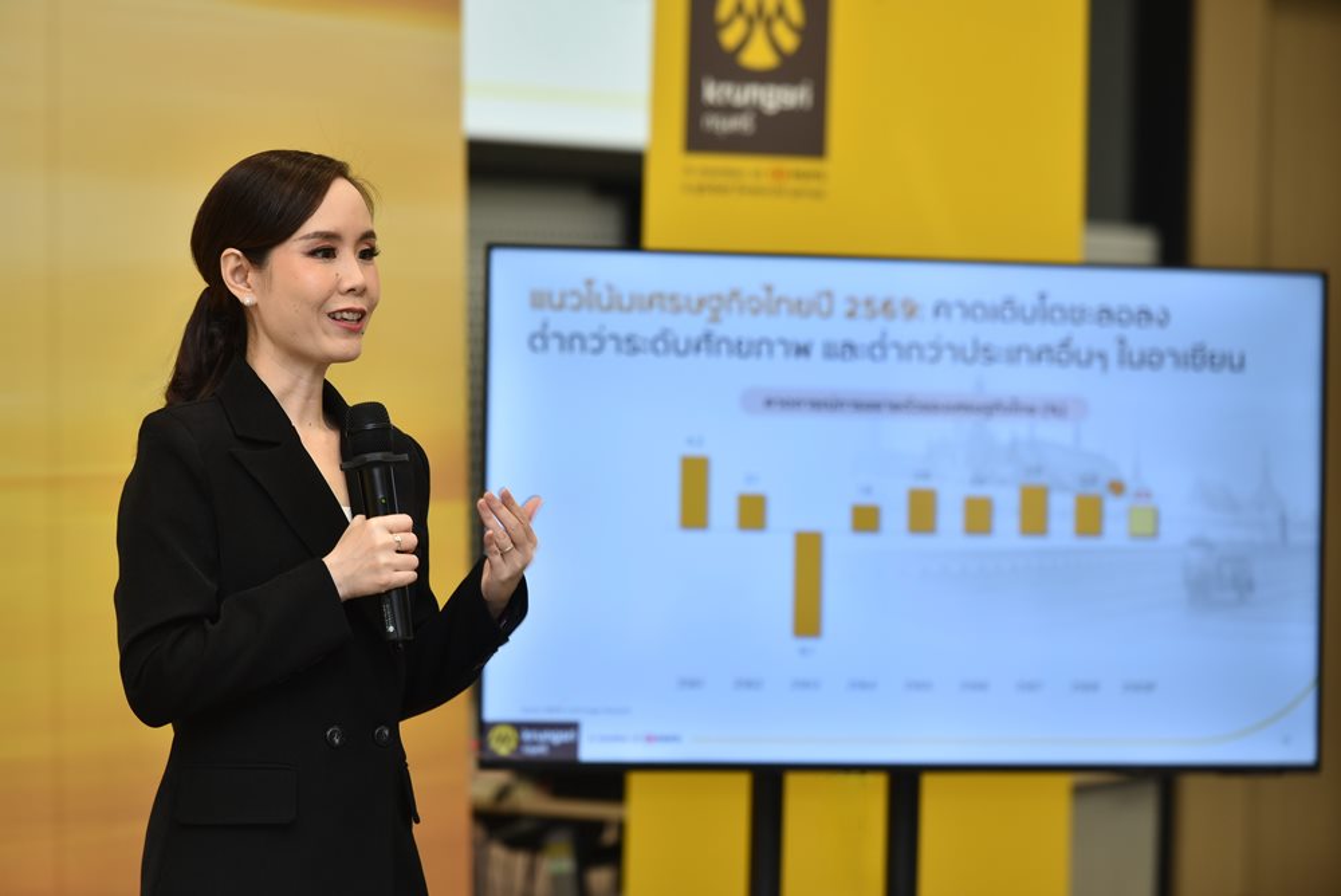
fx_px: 6150
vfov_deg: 8.3
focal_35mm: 165
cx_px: 670
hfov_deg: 12.4
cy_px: 448
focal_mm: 165
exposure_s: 1/100
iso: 250
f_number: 3.2
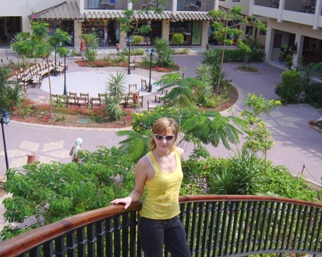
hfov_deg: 40.3
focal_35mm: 46
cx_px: 161
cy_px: 147
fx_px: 438
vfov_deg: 32.7
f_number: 2.8
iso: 50
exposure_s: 1/350
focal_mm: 7.4
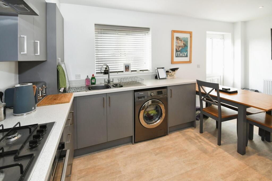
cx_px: 136
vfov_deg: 77.3
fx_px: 113
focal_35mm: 15
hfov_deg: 100.4
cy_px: 90
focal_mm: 10
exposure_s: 1/80
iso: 800
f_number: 7.1
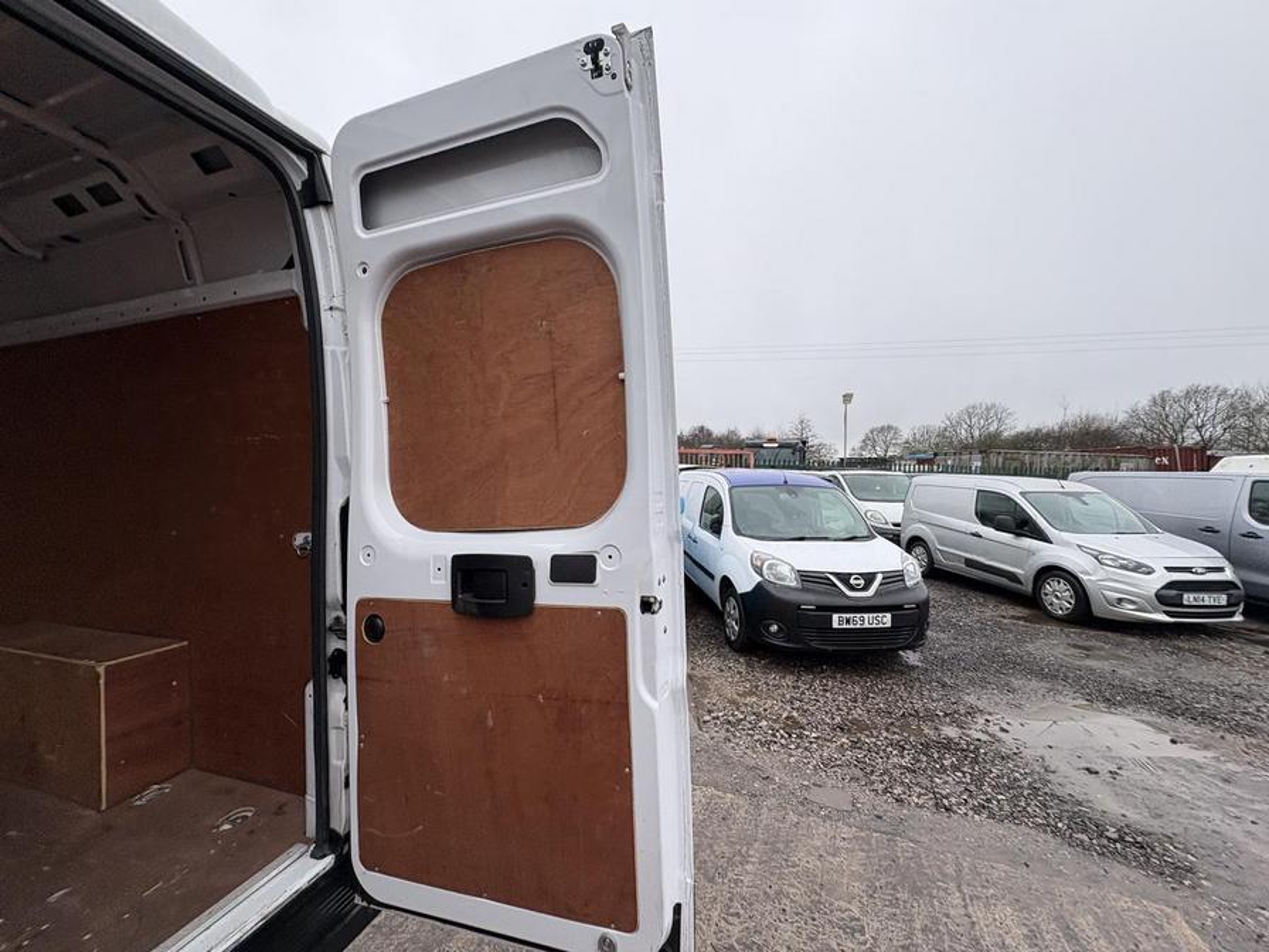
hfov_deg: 102.1
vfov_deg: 85.7
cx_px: 634
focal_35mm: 14
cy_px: 476
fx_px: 513
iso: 80
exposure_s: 1/99
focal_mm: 2.22
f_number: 2.2
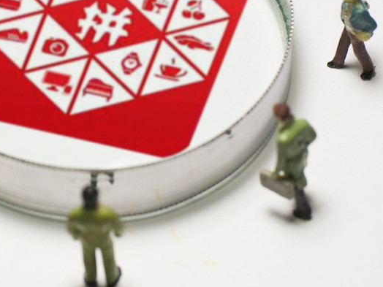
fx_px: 1826
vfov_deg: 9.0
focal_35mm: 165
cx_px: 31
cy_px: 61
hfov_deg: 11.9
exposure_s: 1/160
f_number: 5
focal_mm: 50
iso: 500
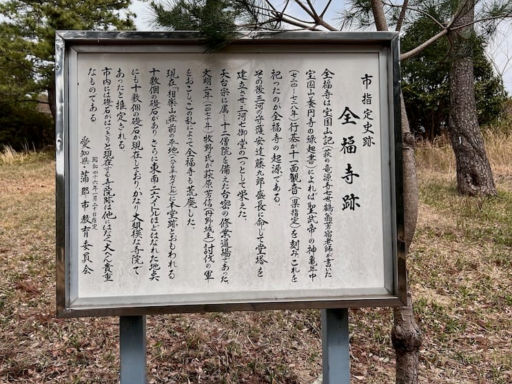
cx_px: 237
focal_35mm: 28
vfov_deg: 49.7
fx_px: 414
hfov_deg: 63.4
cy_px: 201
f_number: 1.5
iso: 50
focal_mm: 5.7
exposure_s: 1/2404
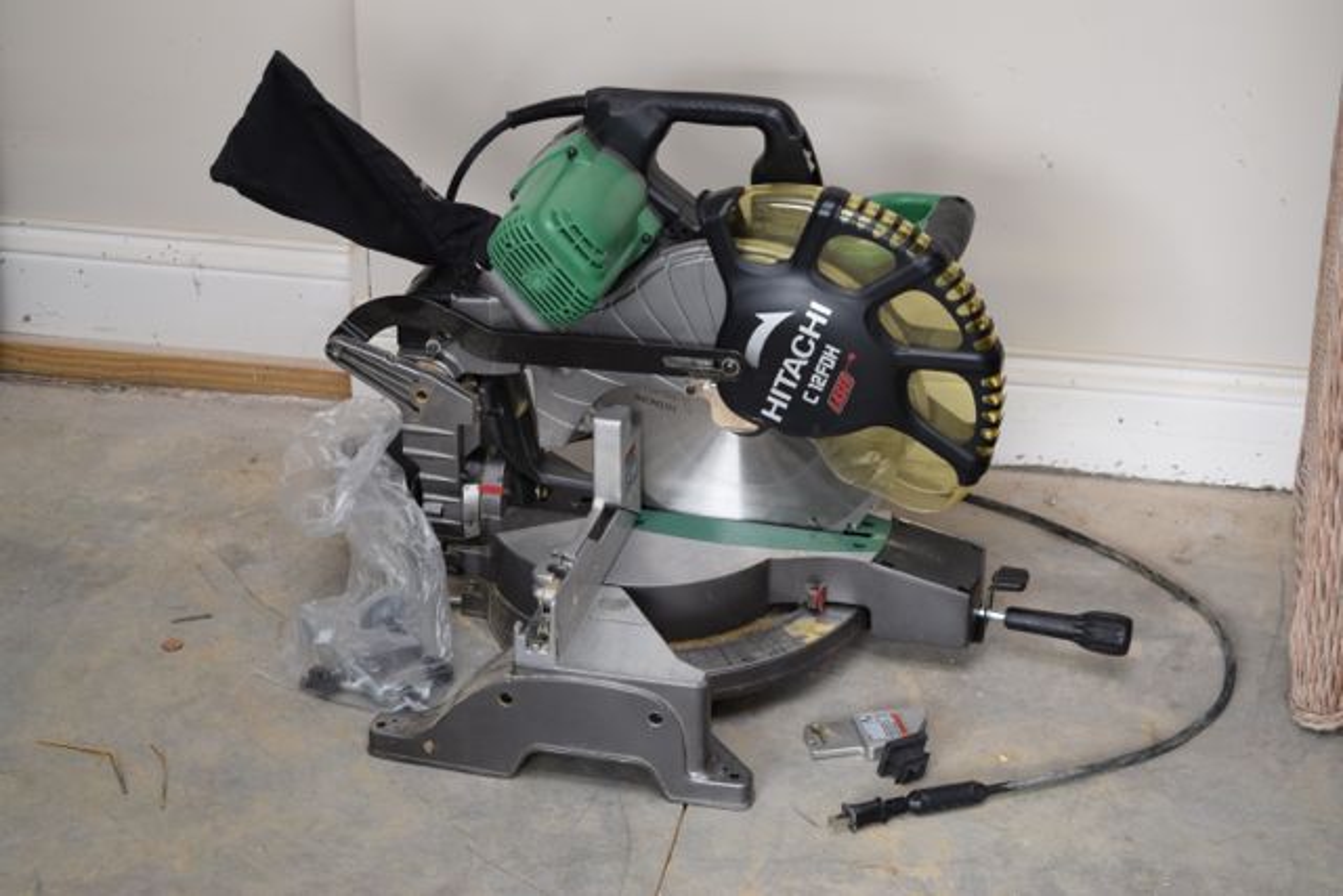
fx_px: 3078
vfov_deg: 16.6
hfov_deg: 24.6
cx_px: 672
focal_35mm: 82
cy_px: 448
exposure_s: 1/100
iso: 800
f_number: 5.6
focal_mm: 55
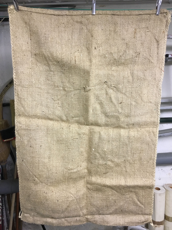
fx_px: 192
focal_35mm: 29
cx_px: 86
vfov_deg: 61.7
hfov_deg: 48.2
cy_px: 115
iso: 160
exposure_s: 1/33
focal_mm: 4.15
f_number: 2.2
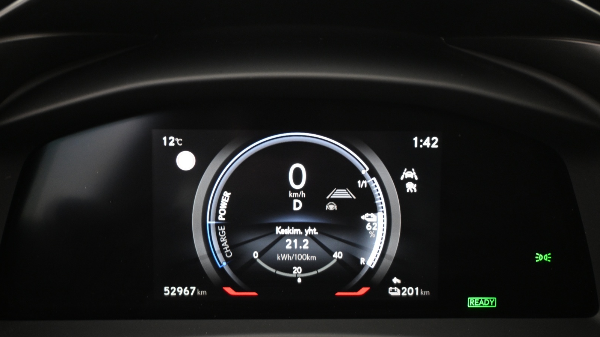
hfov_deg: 57.7
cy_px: 175
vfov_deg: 34.4
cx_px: 301
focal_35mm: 34
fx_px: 545
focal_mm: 21.5
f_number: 4
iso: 1600
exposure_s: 1/10
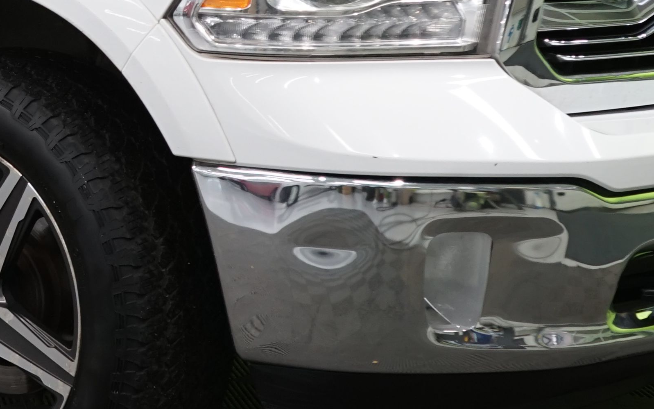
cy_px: -8
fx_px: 2798
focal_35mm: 157
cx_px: -168
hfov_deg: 12.9
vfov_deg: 8.3
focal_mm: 41
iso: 500
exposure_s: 1/40
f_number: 5.6
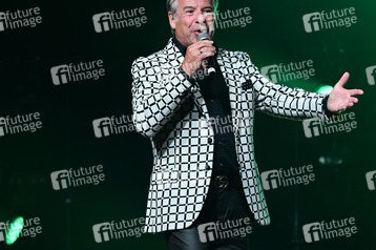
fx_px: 2630
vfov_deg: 5.4
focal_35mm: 252
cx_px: 197
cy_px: 99
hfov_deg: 8.2
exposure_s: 1/500
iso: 3200
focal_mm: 200
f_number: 5.6
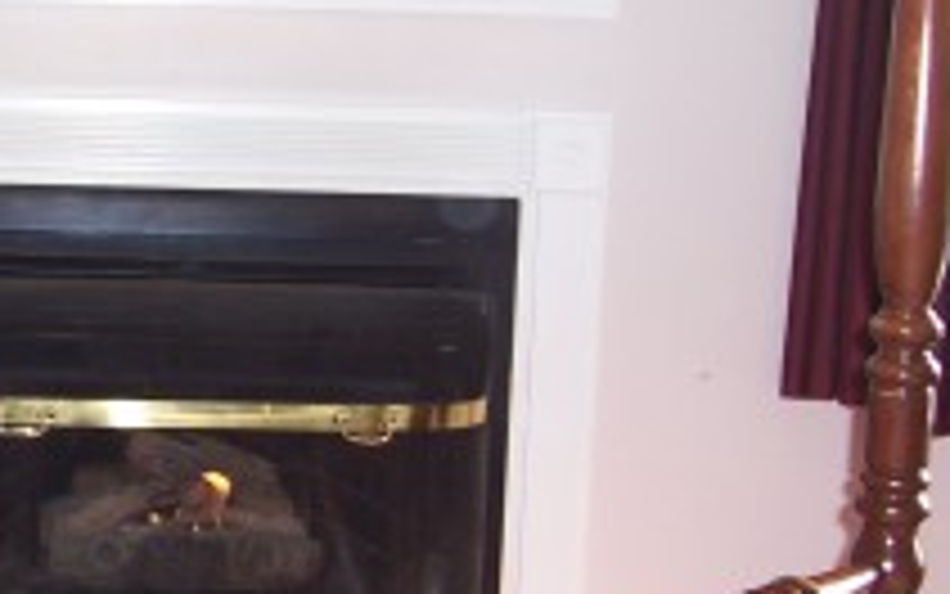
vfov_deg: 17.6
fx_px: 1916
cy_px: 304
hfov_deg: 27.0
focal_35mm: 74
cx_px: 113
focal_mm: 5.6
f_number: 2.7
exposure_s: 1/60
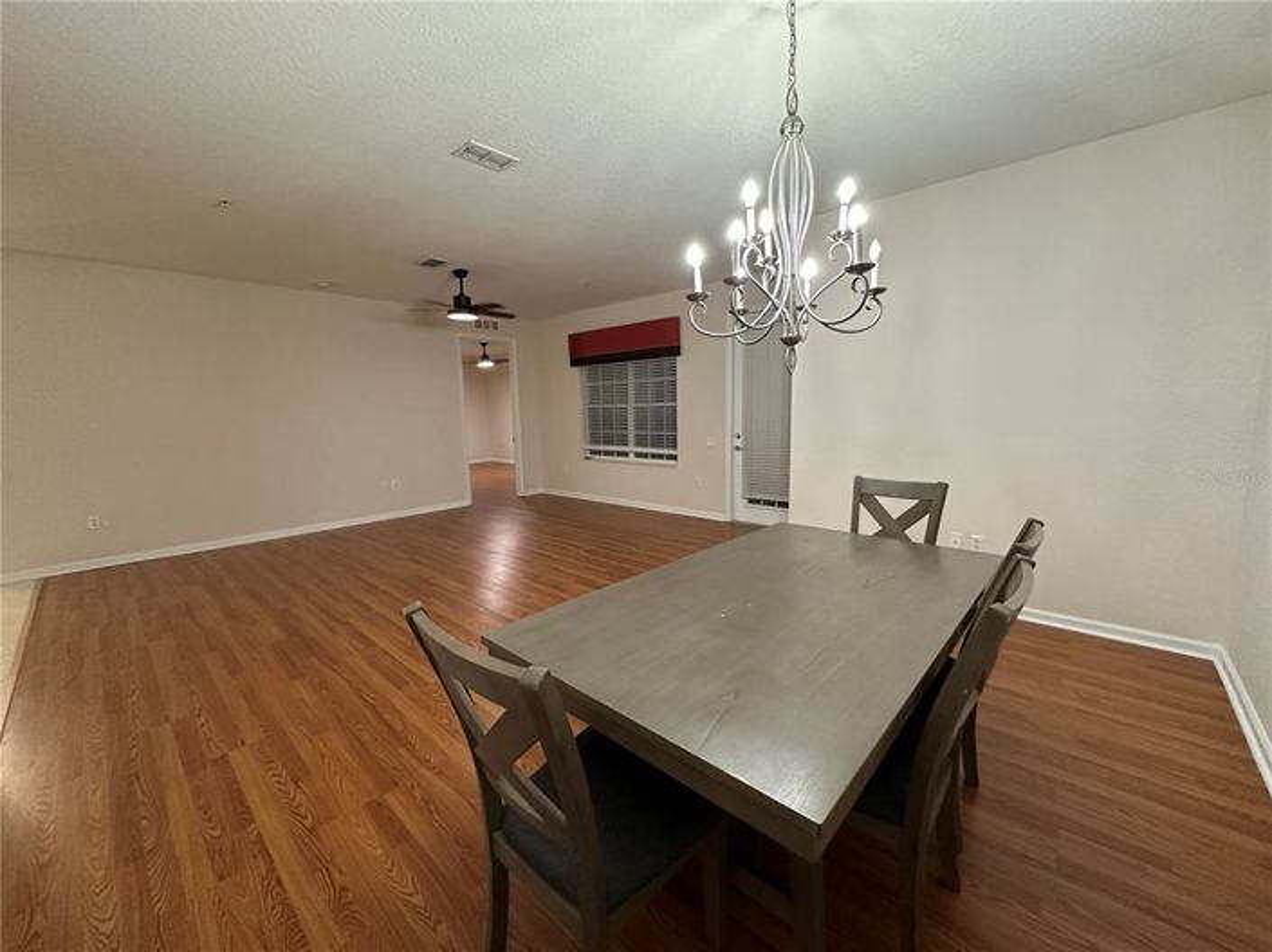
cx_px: 636
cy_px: 476
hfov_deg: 102.1
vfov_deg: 85.6
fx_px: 514
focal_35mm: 14
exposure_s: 1/60
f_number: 2.2
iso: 400
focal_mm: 2.22
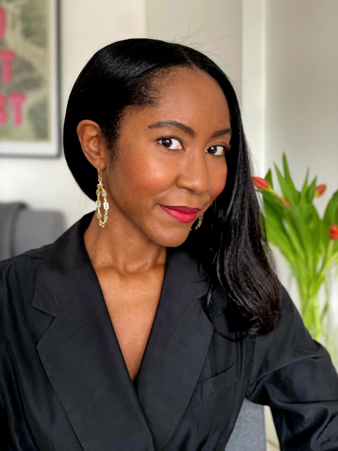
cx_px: 169
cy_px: 226
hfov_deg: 28.0
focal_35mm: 52
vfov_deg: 36.8
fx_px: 677
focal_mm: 6
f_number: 2
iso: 320
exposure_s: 1/40
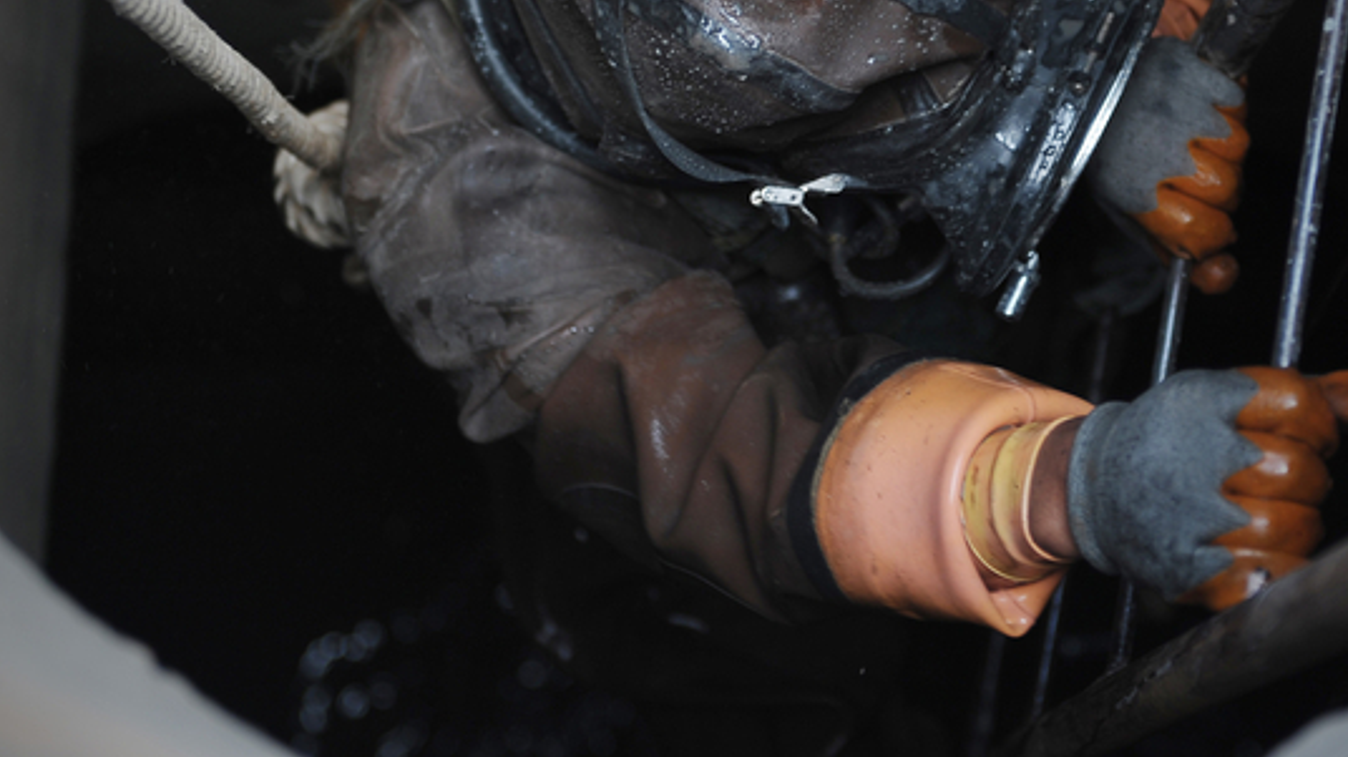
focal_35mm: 102
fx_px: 3644
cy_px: 195
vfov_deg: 11.8
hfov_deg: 20.9
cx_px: 812
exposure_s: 1/160
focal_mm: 58
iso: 125
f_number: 2.8
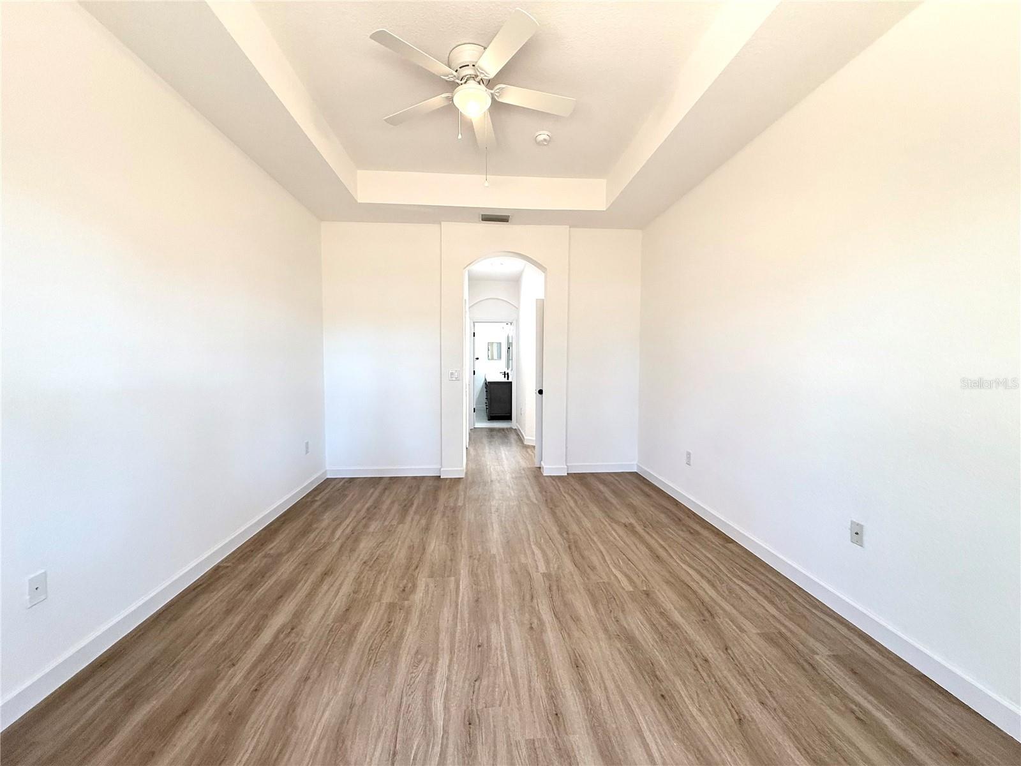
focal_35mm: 14
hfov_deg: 102.1
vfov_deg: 85.7
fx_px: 413
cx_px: 510
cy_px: 383
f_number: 2.2
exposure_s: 1/120
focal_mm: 2.22
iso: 200
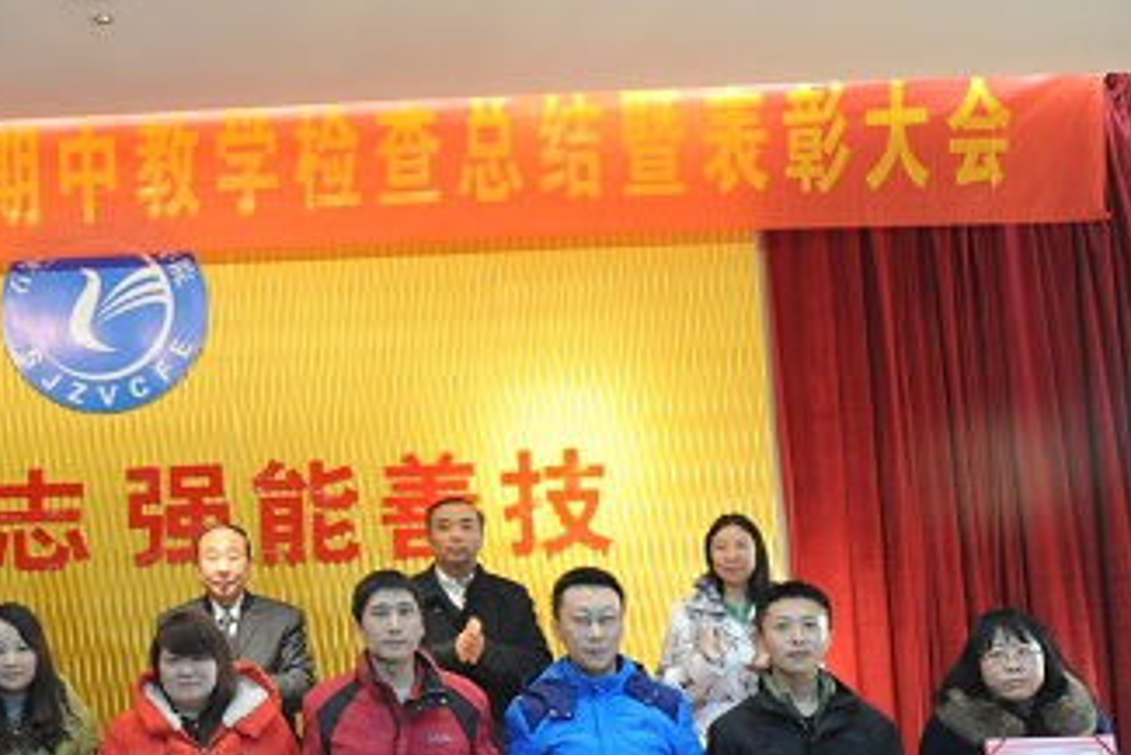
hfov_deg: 38.2
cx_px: 54
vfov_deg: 28.4
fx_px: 1477
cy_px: 529
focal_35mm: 47
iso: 3200
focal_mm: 24
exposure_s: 1/50
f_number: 3.2
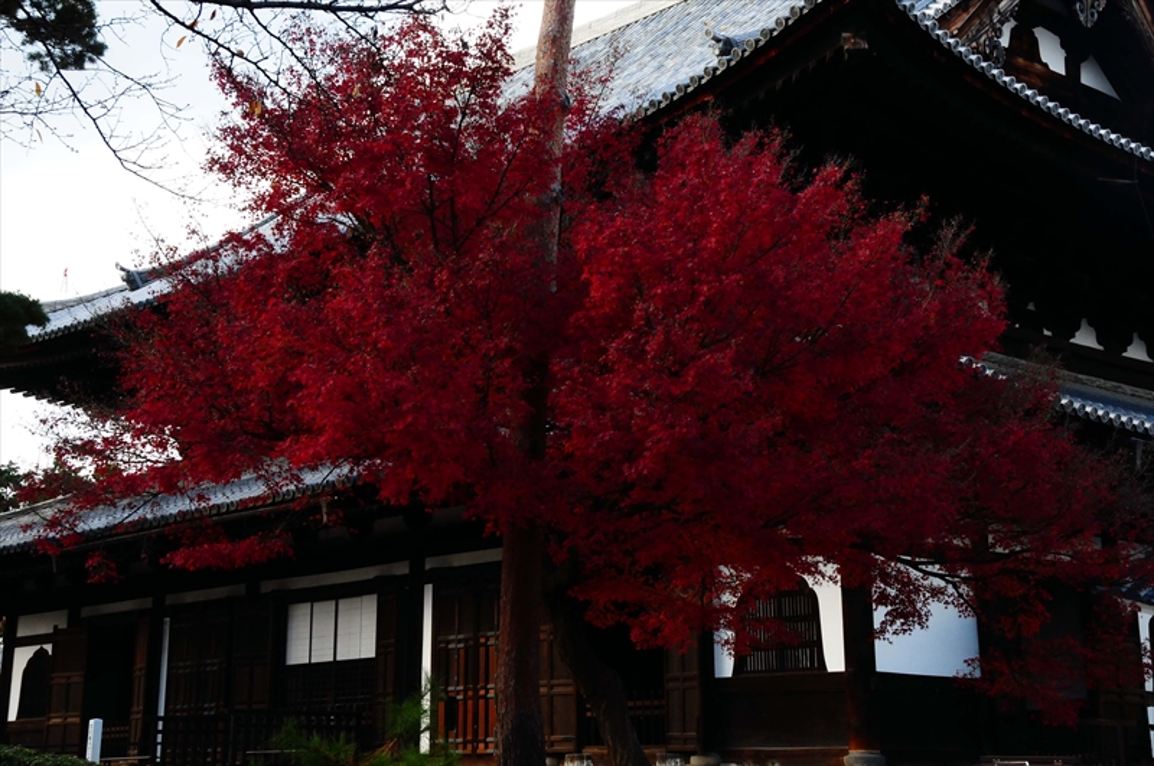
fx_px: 1729
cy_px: 383
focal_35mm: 54
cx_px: 577
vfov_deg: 25.0
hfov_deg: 36.9
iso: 1250
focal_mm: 36
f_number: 9
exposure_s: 1/320
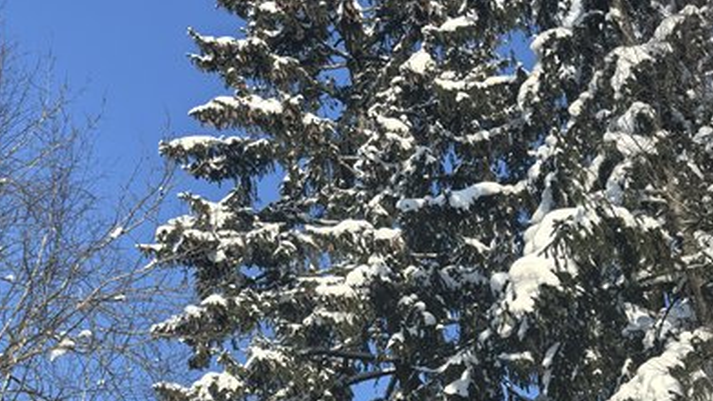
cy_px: 117
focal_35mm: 162
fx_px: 3063
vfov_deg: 7.5
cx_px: 344
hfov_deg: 13.3
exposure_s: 1/2309
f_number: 2.1
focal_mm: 15
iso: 64
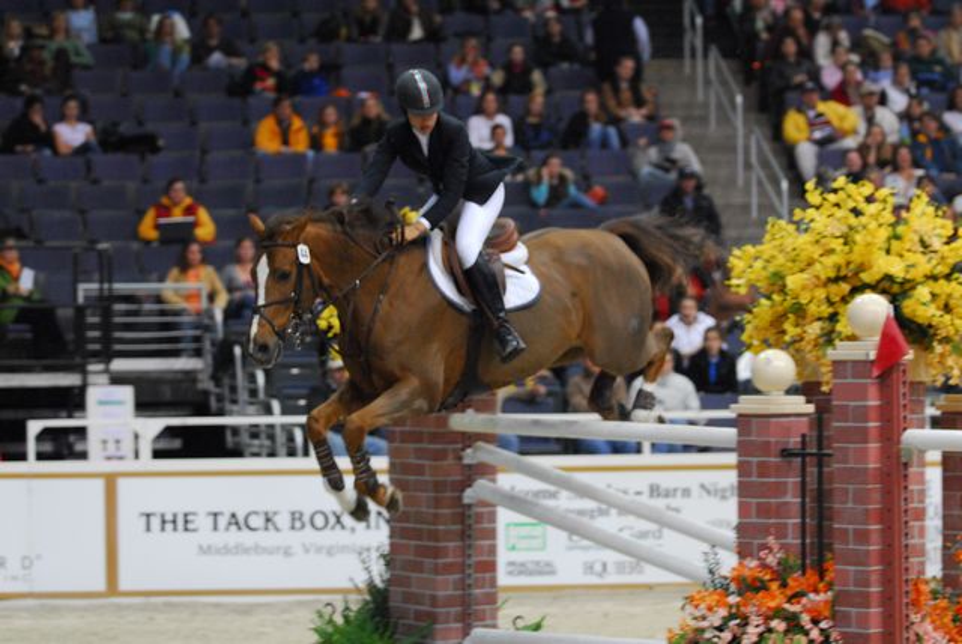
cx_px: 481
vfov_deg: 9.6
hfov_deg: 14.4
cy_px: 322
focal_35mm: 142
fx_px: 3811
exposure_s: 1/200
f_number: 2.8
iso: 1000
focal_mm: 95
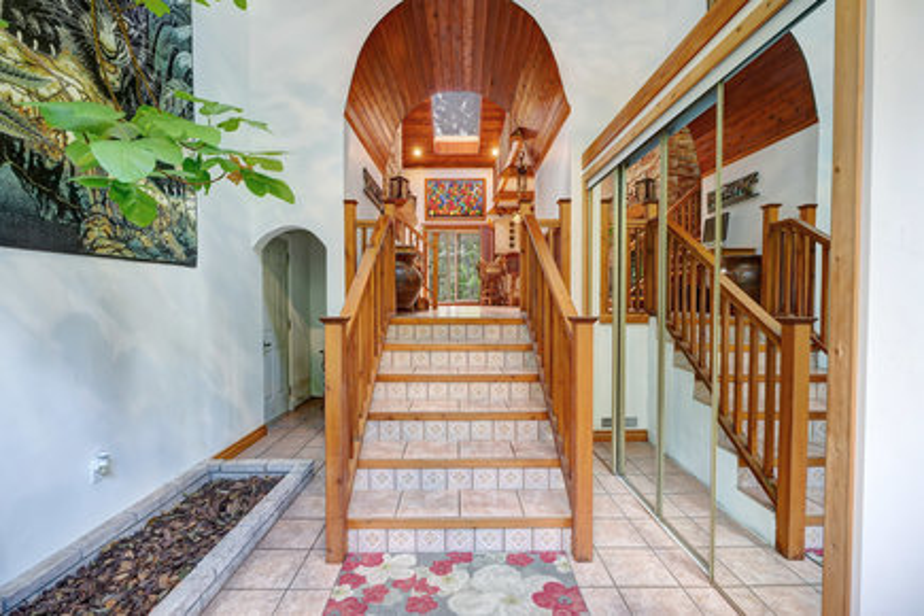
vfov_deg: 73.7
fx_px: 411
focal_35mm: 16
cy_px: 308
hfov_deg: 96.7
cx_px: 462
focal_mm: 16
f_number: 8
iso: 400
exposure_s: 1/8
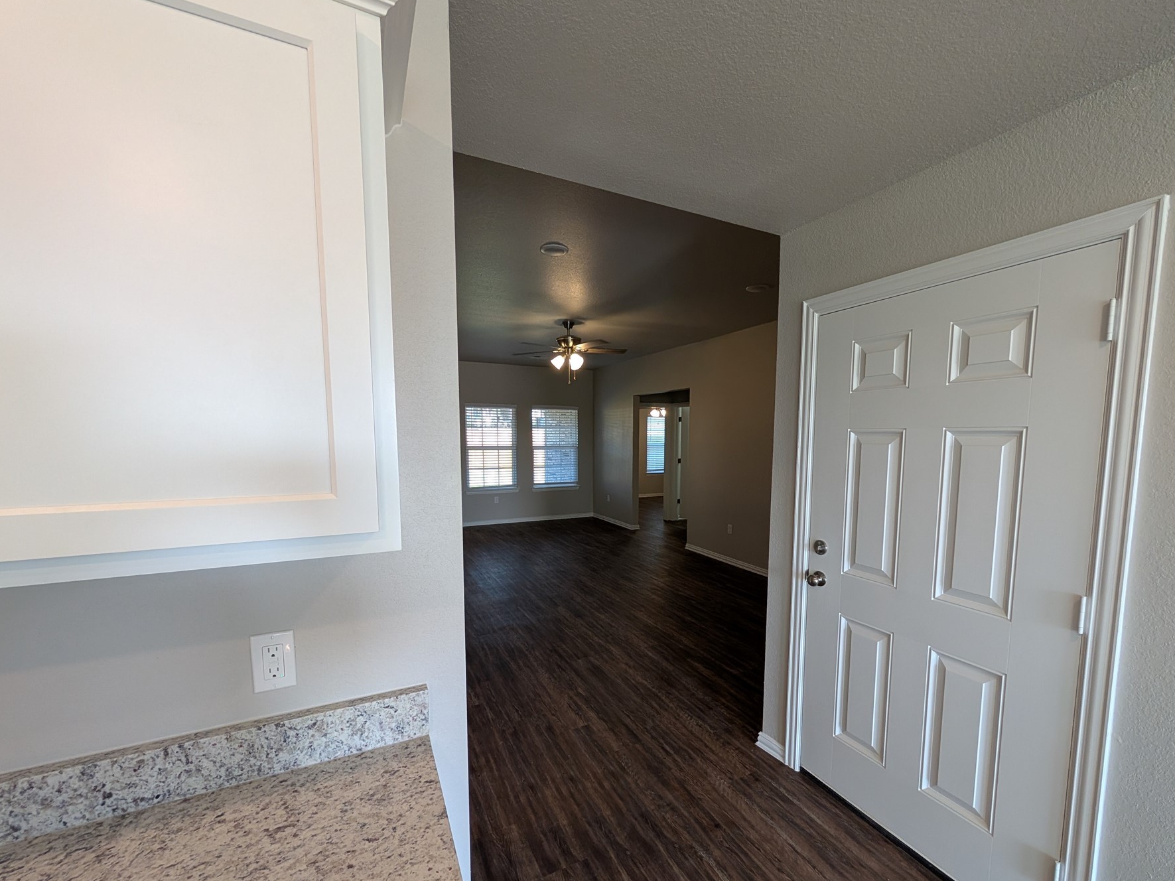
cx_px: 608
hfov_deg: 106.1
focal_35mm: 13
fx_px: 441
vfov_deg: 89.8
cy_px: 473
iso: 99
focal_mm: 2.02
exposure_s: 1/120
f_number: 1.7
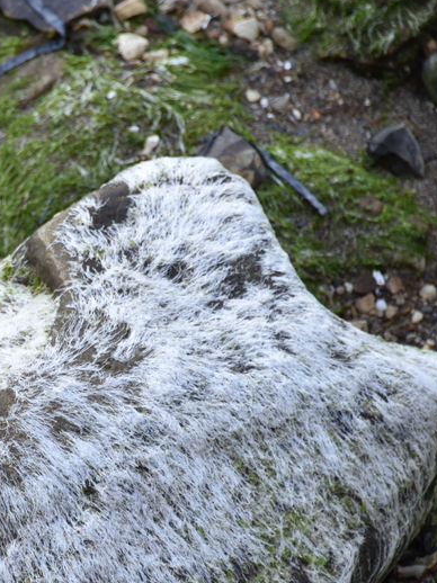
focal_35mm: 713
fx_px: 12011
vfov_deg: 2.8
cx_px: -81
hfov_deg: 2.1
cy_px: 415
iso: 1100
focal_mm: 300
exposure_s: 1/640
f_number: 5.6
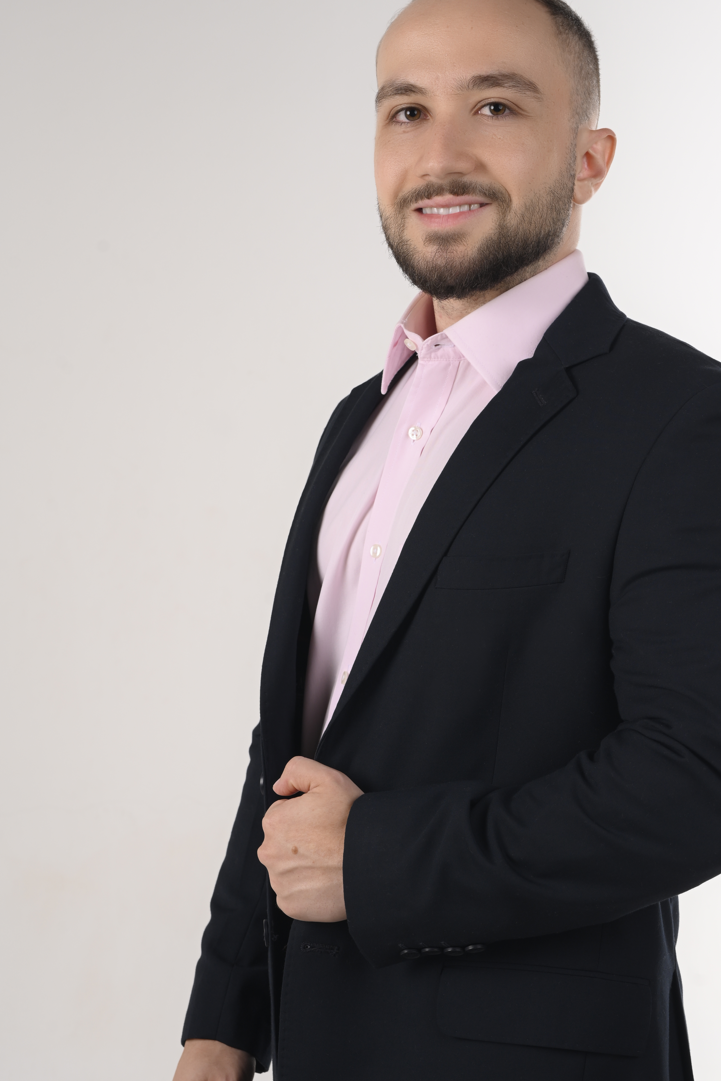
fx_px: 2163
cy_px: 597
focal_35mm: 72
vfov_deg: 28.1
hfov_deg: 18.8
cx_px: 513
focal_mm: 50
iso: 125
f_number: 10
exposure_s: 1/125
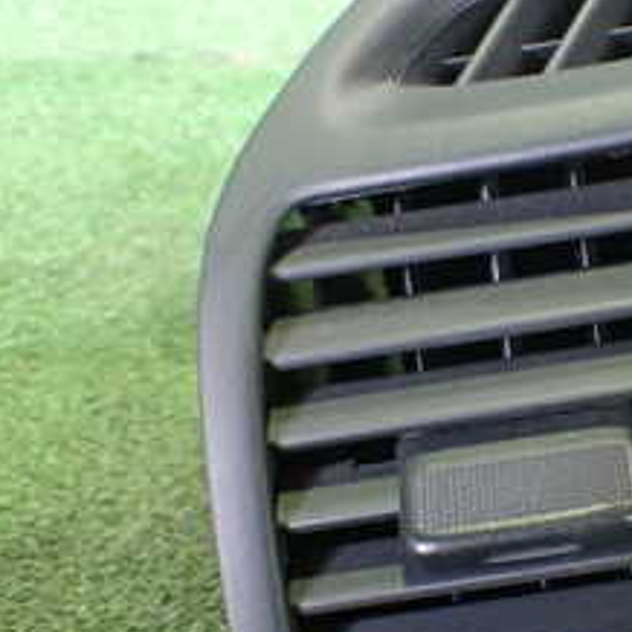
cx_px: 580
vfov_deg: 23.6
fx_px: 1508
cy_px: 397
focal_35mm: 73
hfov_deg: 23.0
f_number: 2.3
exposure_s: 1/30
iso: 800
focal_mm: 5.4
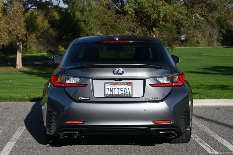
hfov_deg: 27.0
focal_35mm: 75
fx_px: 485
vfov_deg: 18.2
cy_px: 78
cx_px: 116
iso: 100
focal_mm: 50
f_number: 6.3
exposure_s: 1/250
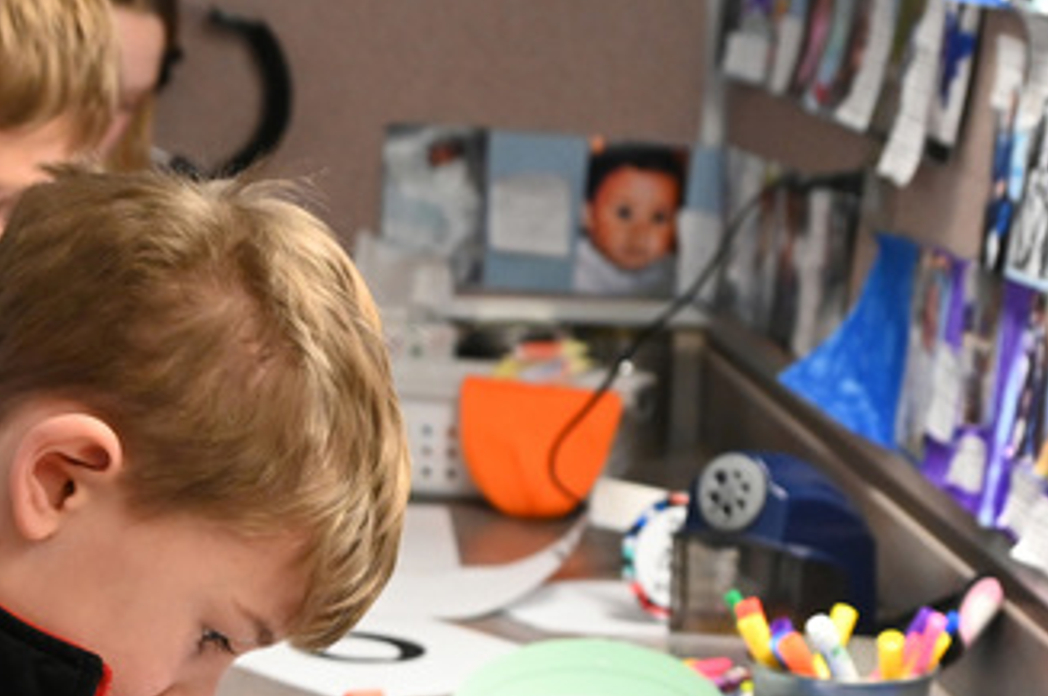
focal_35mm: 119
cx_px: 535
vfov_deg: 11.2
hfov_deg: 17.2
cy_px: 900
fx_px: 3459
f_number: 5
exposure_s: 1/125
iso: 2800
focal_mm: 38
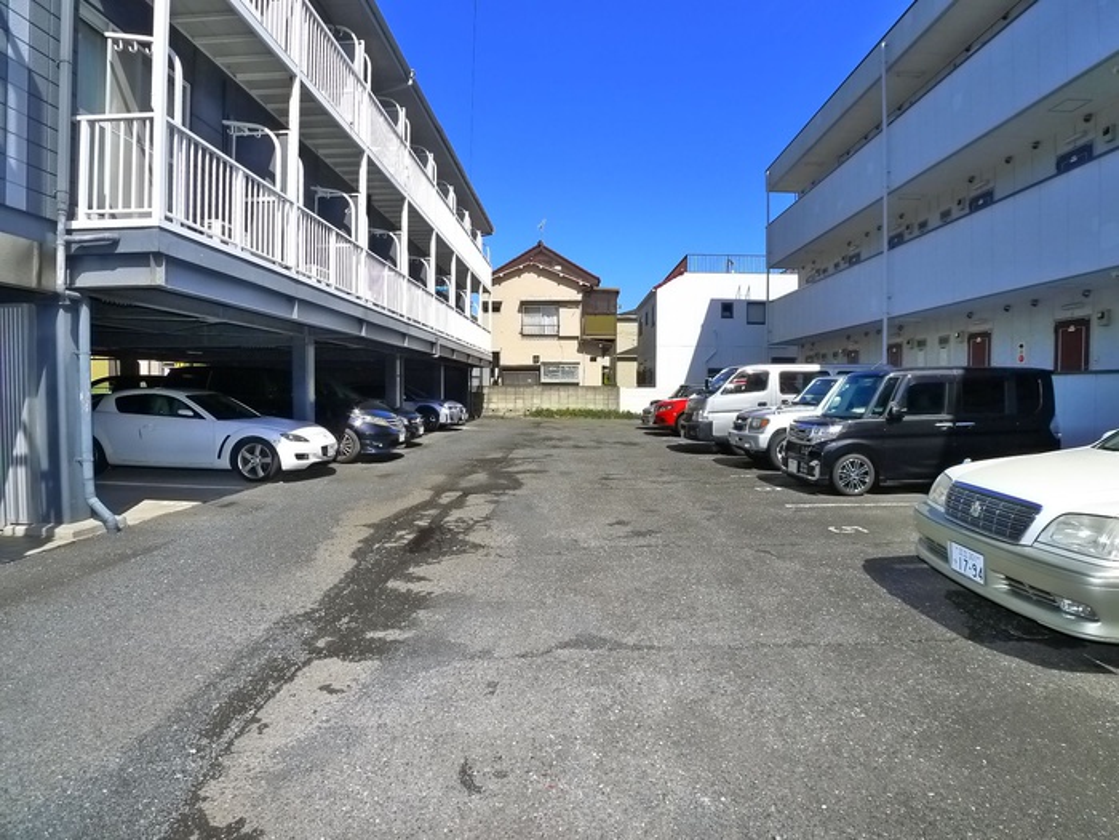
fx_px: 776
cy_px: 420
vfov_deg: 56.8
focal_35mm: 24
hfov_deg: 71.6
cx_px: 560
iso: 400
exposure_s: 1/800
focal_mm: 5.1
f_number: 4
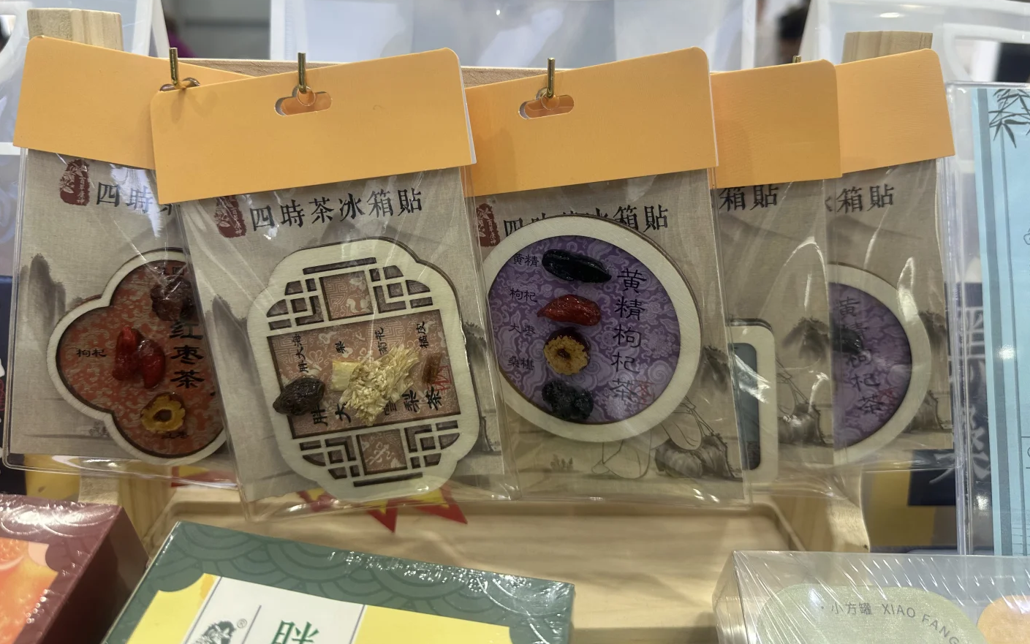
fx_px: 730
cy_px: 255
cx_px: 508
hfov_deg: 70.4
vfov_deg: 47.3
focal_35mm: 26
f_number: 1.78
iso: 80
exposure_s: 1/121
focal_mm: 6.86
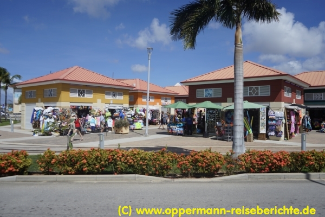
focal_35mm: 28
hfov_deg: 65.5
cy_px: 108
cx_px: 162
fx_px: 253
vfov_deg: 46.4
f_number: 4.5
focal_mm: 28
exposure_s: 1/2000
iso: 100
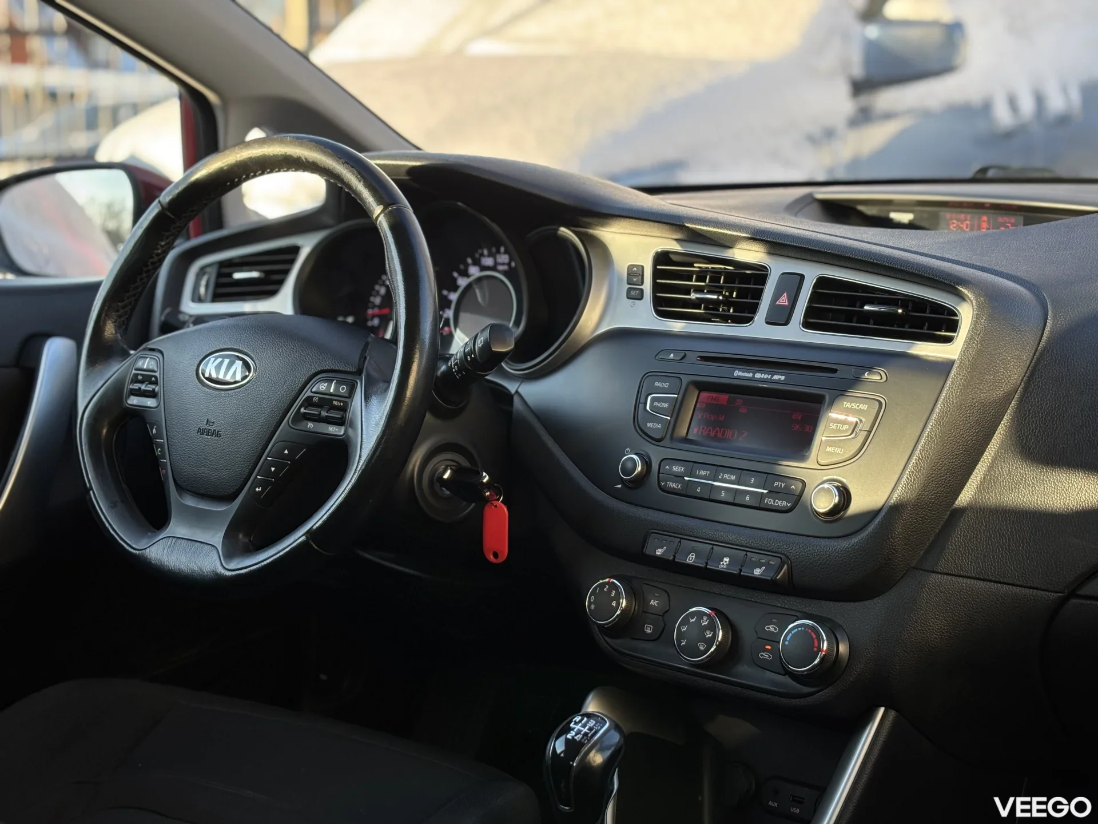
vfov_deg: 28.0
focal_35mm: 52
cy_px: 412
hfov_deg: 36.8
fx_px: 1649
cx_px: 549
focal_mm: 5.96
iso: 25
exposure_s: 1/121
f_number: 1.6
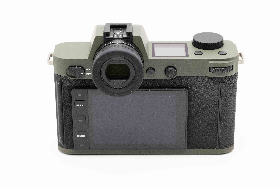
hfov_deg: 22.6
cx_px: 140
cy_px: 94
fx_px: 700
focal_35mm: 90
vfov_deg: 15.2
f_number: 10
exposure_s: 1/320
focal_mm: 90
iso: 3200
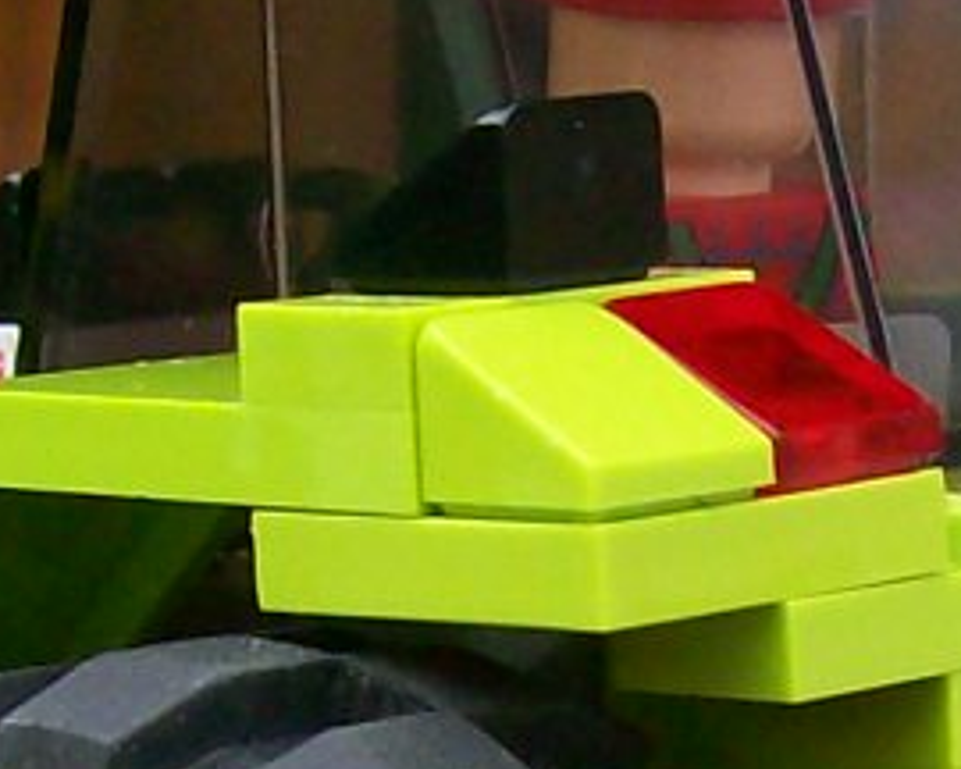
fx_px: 5916
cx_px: 815
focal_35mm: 208
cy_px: 1075
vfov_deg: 7.3
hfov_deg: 9.3
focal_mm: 6
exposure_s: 1/323
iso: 80
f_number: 2.7
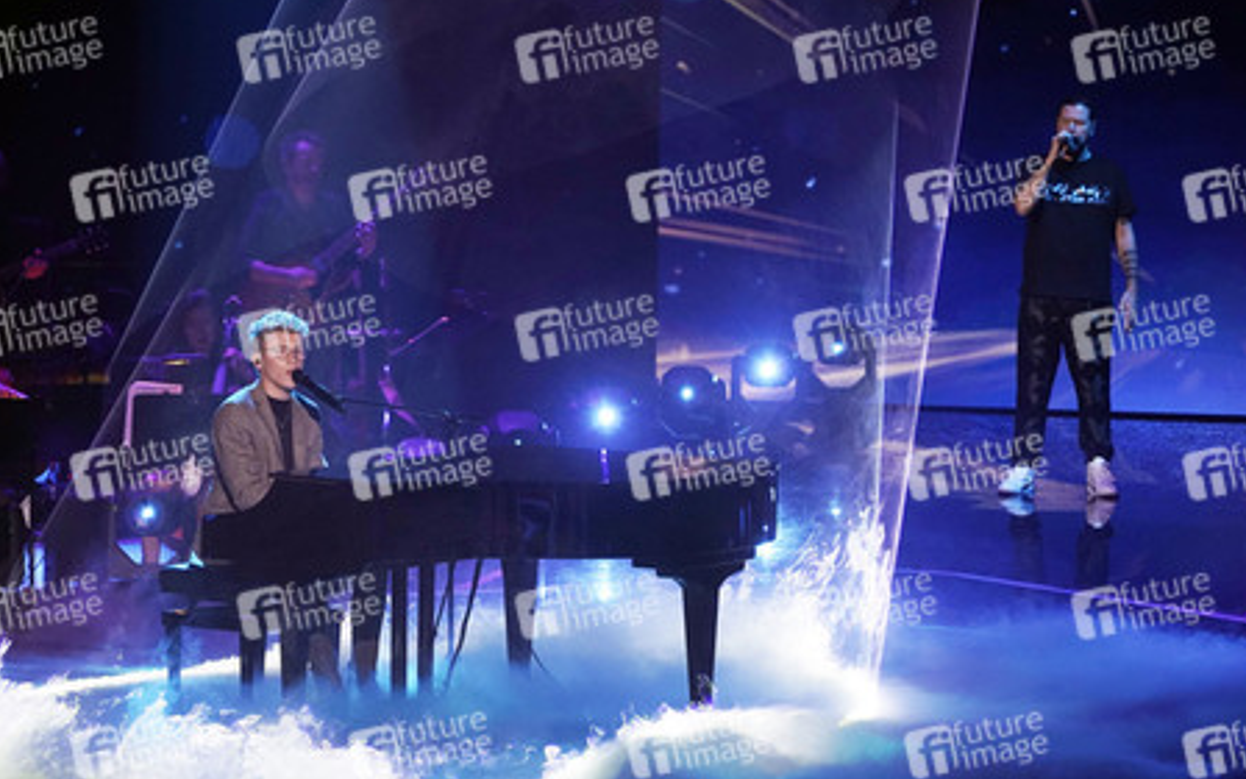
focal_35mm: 205
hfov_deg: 10.2
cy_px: 398
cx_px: 624
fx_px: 6961
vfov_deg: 6.4
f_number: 5.6
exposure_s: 1/160
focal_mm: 200
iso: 4000
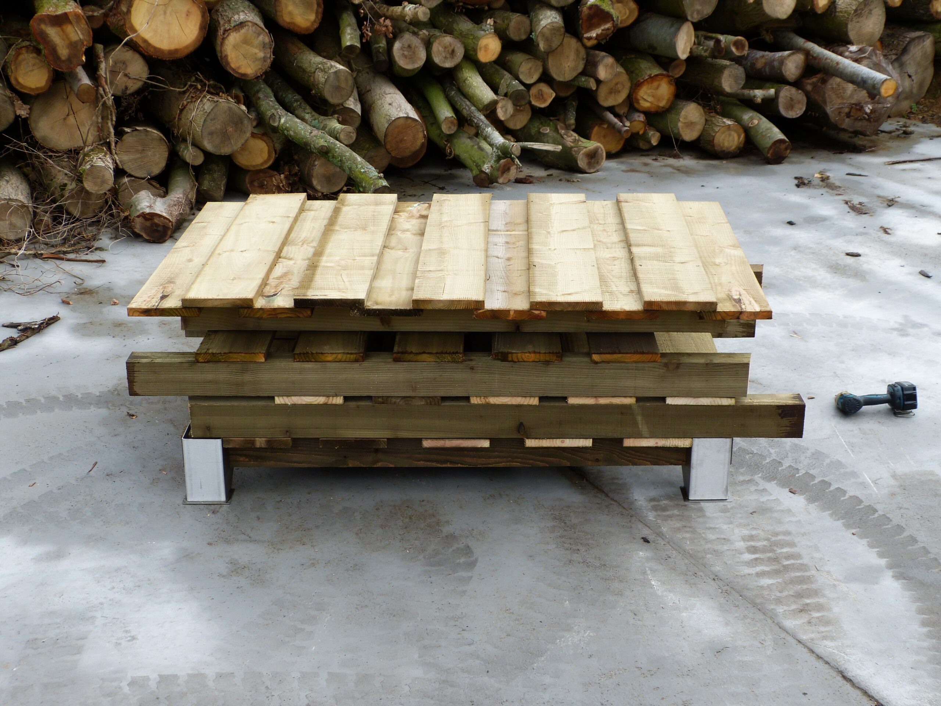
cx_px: 470
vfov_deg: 30.9
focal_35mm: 47
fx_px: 1278
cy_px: 353
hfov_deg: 40.4
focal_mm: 8.5
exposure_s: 1/250
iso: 100
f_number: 4
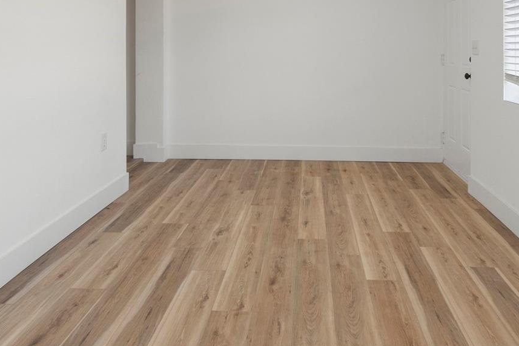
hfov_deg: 65.0
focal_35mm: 28
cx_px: 307
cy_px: 45
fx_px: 404
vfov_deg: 43.1
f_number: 7.1
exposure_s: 1/25
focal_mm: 10
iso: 400
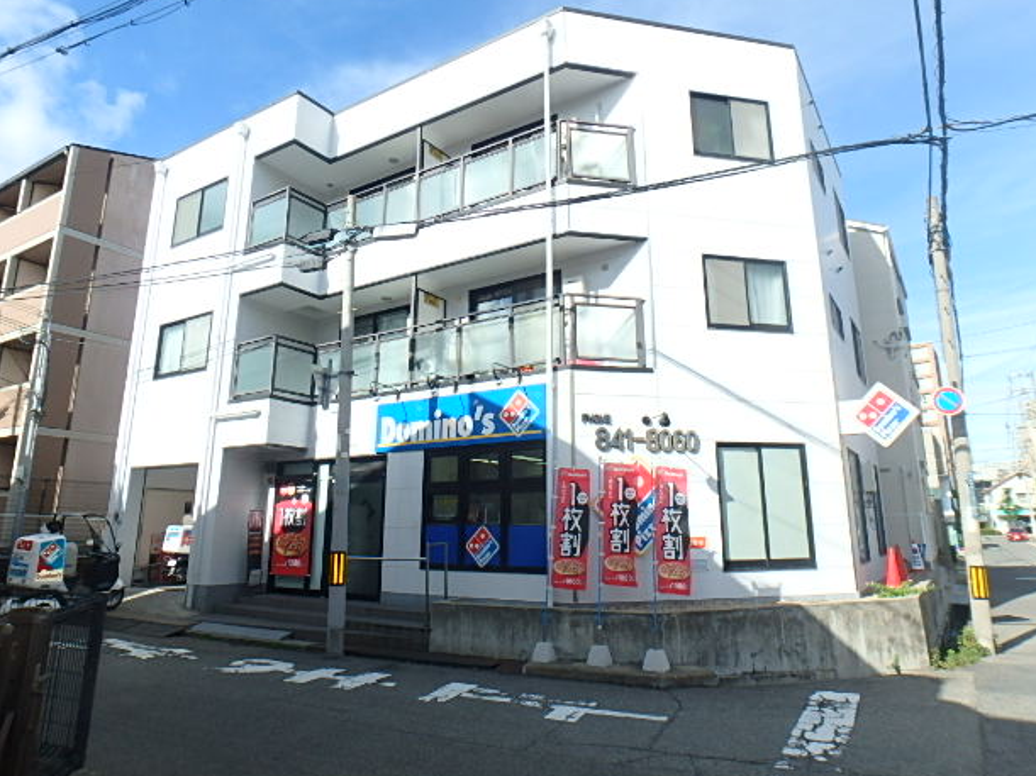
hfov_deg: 76.4
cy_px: 381
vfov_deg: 61.1
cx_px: 514
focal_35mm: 22
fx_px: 658
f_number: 6
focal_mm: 3.7
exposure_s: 1/250
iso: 125
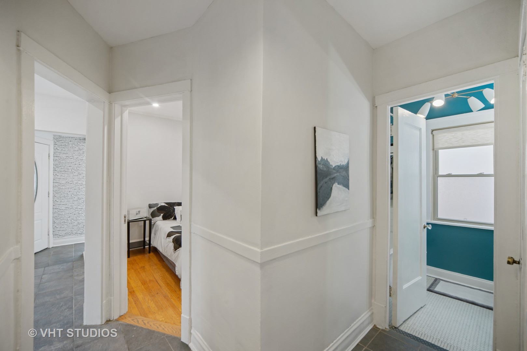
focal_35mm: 15
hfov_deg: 100.4
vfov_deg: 77.3
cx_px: 264
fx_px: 220
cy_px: 176
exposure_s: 1/5
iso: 400
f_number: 8
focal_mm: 15
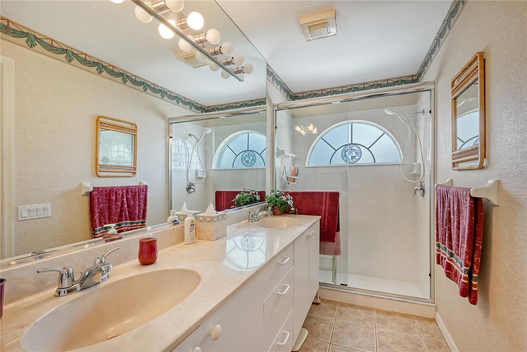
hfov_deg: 100.4
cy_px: 176
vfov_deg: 77.4
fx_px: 220
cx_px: 264
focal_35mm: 15
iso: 800
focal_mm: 10
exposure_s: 1/400
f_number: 10
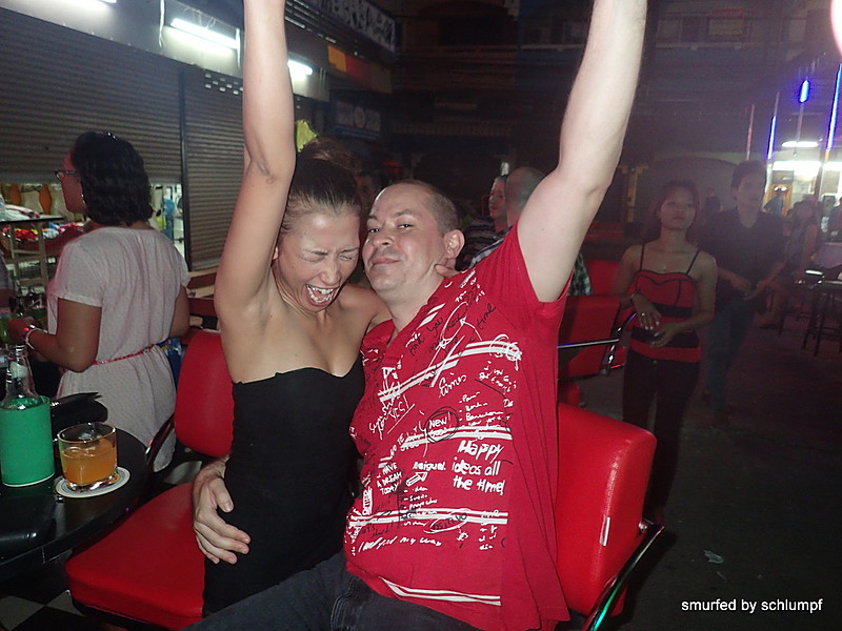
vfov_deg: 54.9
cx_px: 421
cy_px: 316
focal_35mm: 25
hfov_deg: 69.4
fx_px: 608
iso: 320
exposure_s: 1/30
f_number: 2
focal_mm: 4.5
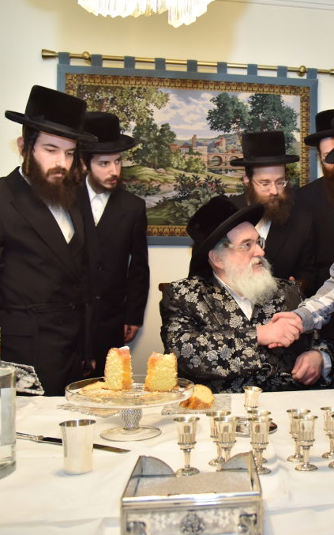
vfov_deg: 52.8
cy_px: 267
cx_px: 325
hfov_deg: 32.1
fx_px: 539
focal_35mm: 37
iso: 1600
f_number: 4
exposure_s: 1/80
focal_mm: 24
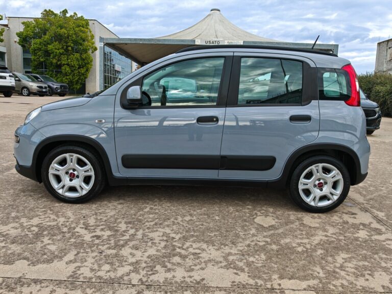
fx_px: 306
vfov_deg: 51.4
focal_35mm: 27
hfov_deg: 65.3
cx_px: 196
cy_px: 147
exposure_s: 1/470
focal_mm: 6.83
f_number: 2
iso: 50
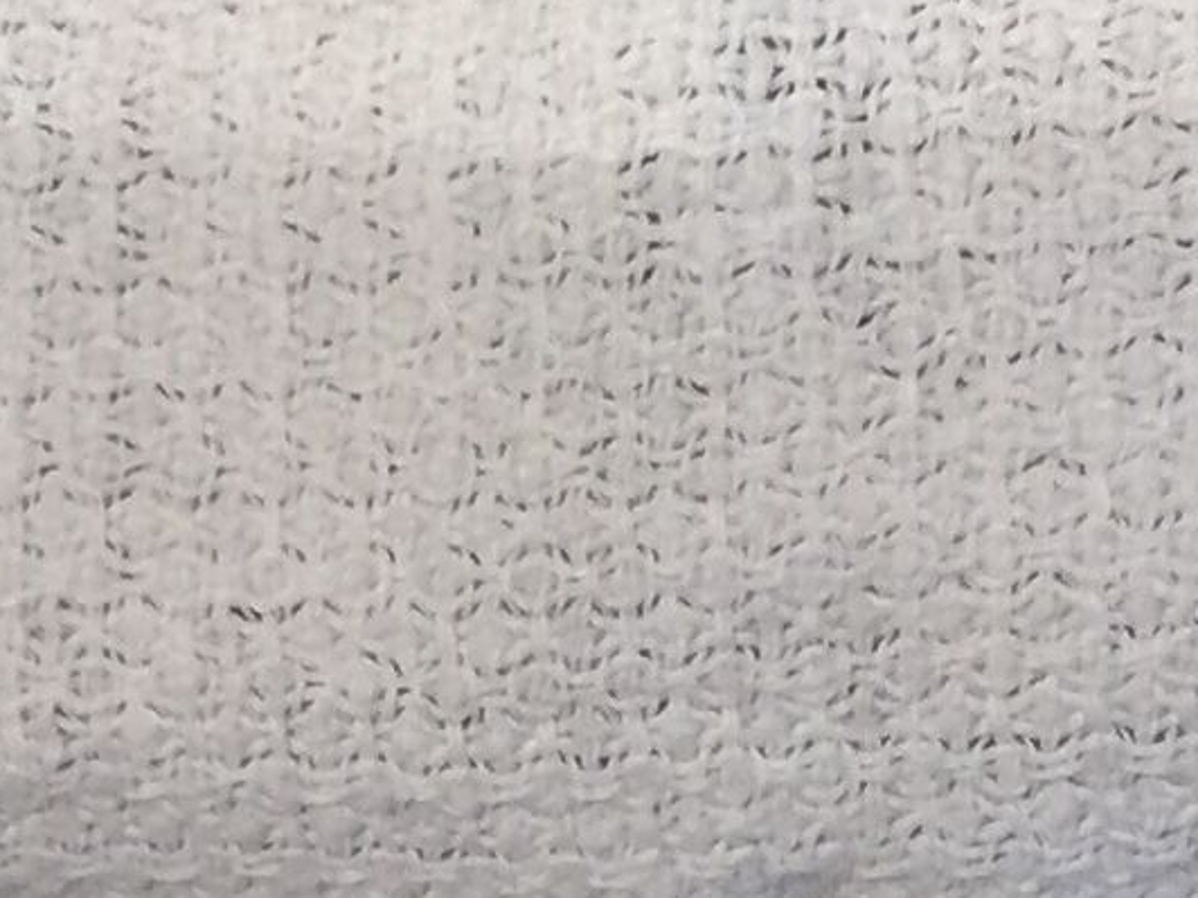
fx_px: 6160
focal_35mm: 178
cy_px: 1377
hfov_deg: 11.1
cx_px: 676
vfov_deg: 8.2
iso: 64
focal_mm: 4.15
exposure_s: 1/33
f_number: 2.2
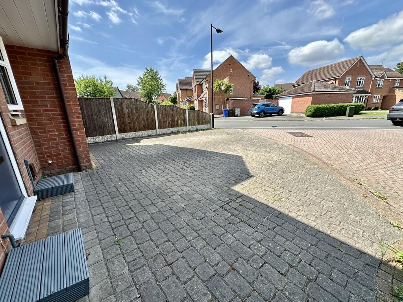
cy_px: 151
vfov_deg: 85.7
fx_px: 163
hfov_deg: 102.1
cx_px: 202
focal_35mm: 14
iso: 40
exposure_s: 1/972
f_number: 2.2
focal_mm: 2.22
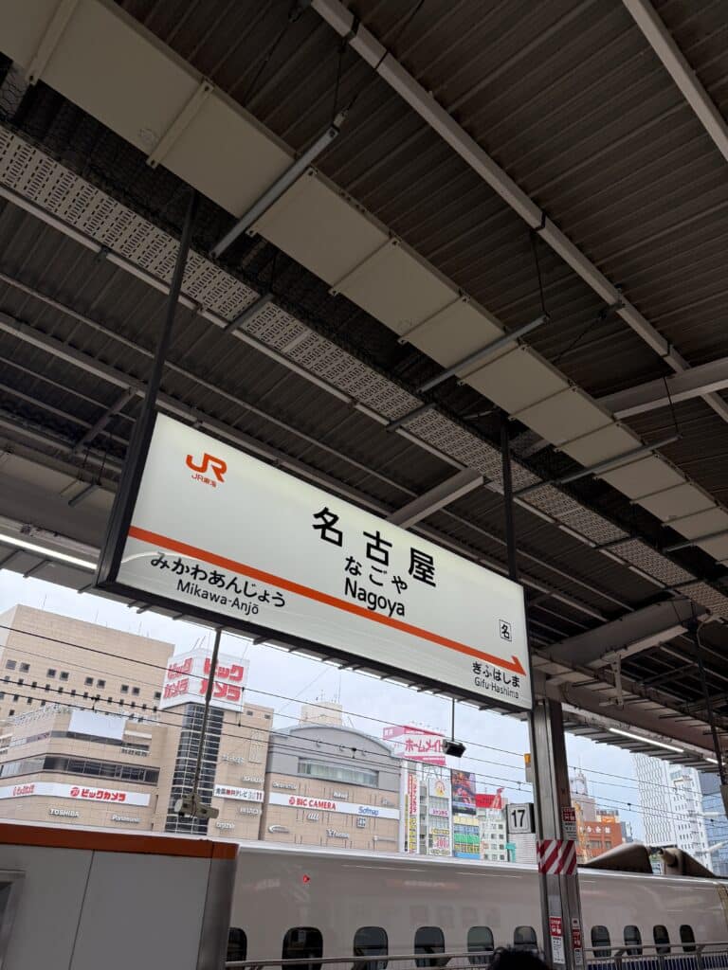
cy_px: 485
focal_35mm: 24
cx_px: 364
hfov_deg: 56.8
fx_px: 673
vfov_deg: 71.6
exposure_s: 1/772
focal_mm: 6.76
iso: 100
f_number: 1.78
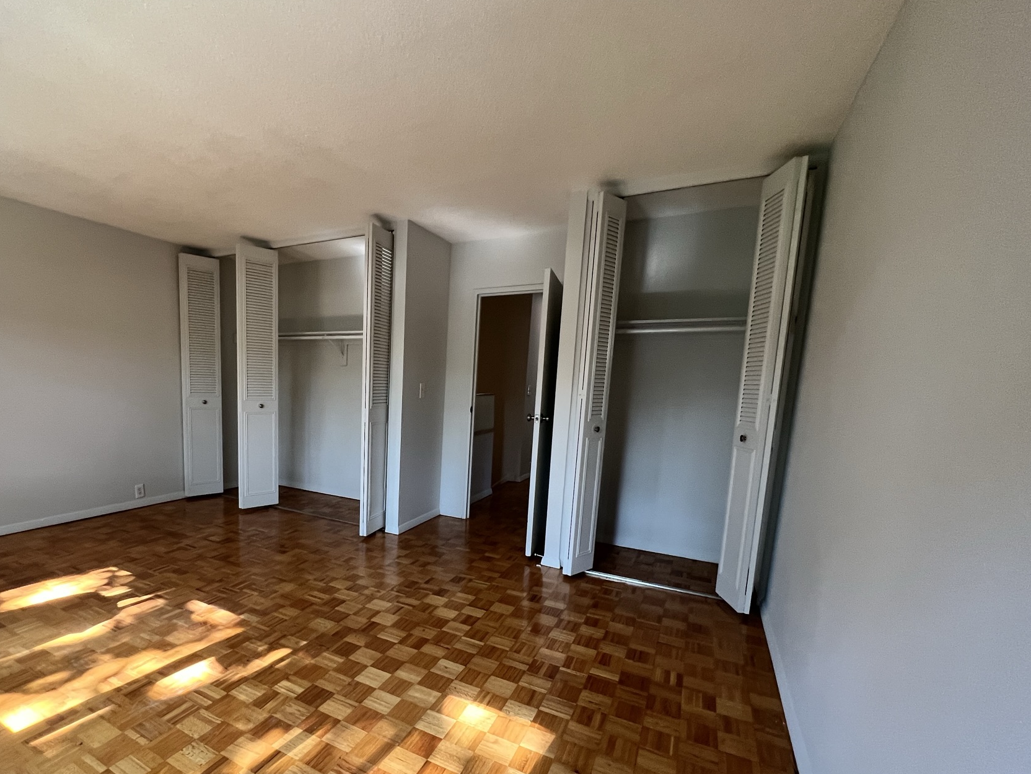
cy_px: 458
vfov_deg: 77.4
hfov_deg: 93.0
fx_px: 477
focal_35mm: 16
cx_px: 400
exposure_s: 1/87
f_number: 1.8
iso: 250
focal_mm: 1.57
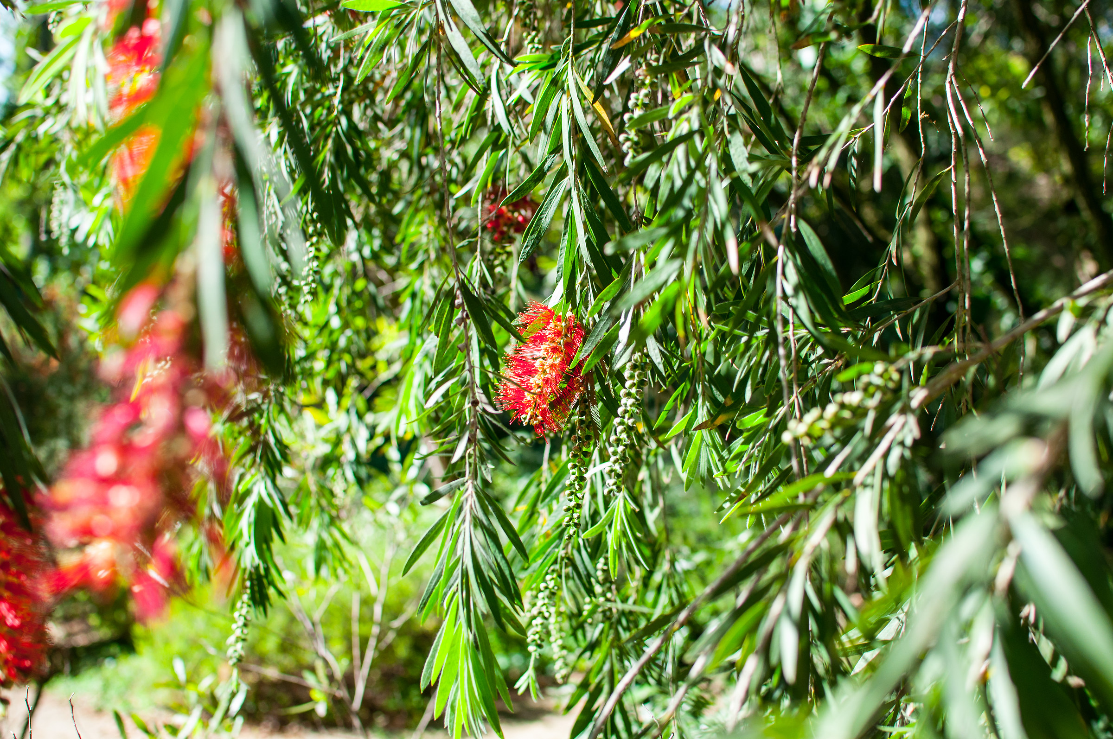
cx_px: 556
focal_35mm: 52
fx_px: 1621
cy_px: 370
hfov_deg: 37.9
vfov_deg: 25.7
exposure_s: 1/500
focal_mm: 35
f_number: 3.2
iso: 200
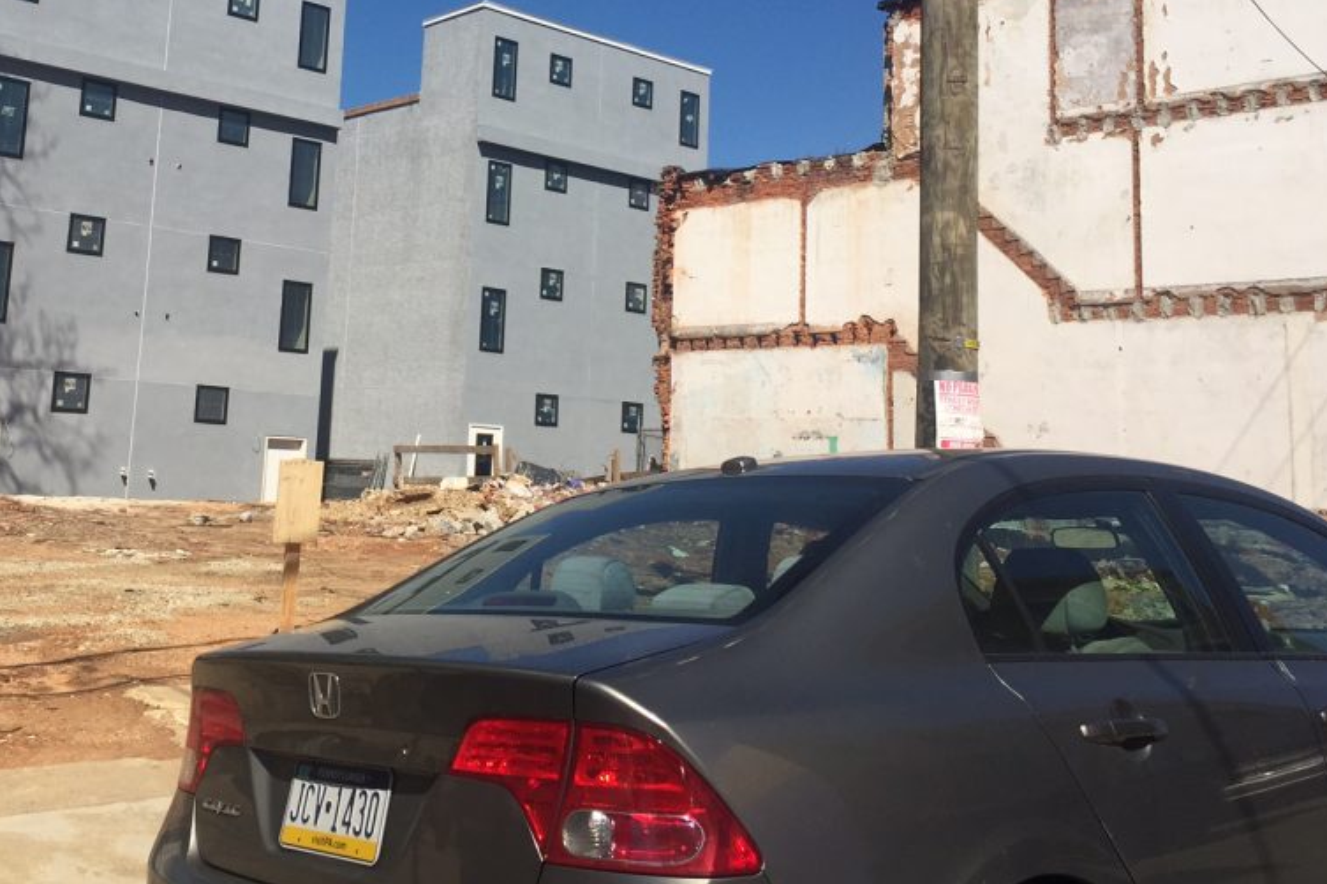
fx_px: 1511
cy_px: 211
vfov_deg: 32.0
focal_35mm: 41
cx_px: 478
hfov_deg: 46.9
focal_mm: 4.15
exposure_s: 1/3300
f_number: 2.2
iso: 32
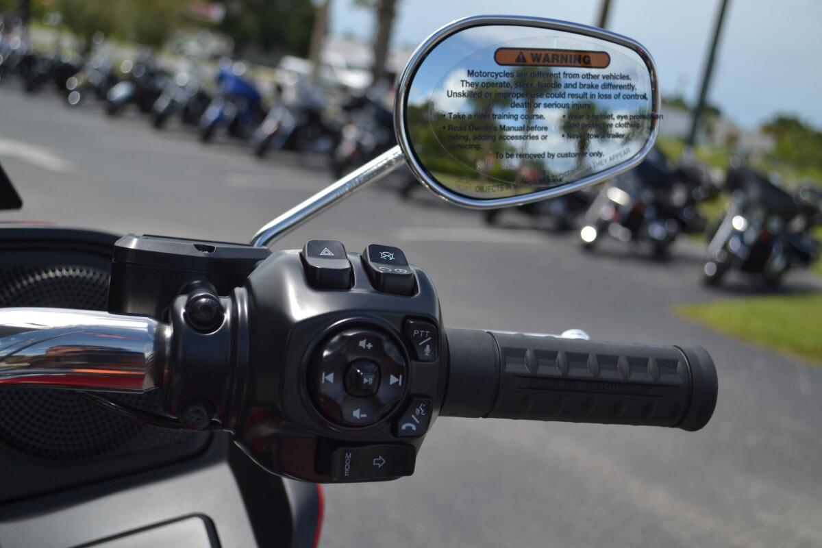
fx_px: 1027
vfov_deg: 29.9
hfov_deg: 43.6
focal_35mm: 45
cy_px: 274
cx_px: 411
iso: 100
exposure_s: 1/640
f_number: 4.5
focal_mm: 30
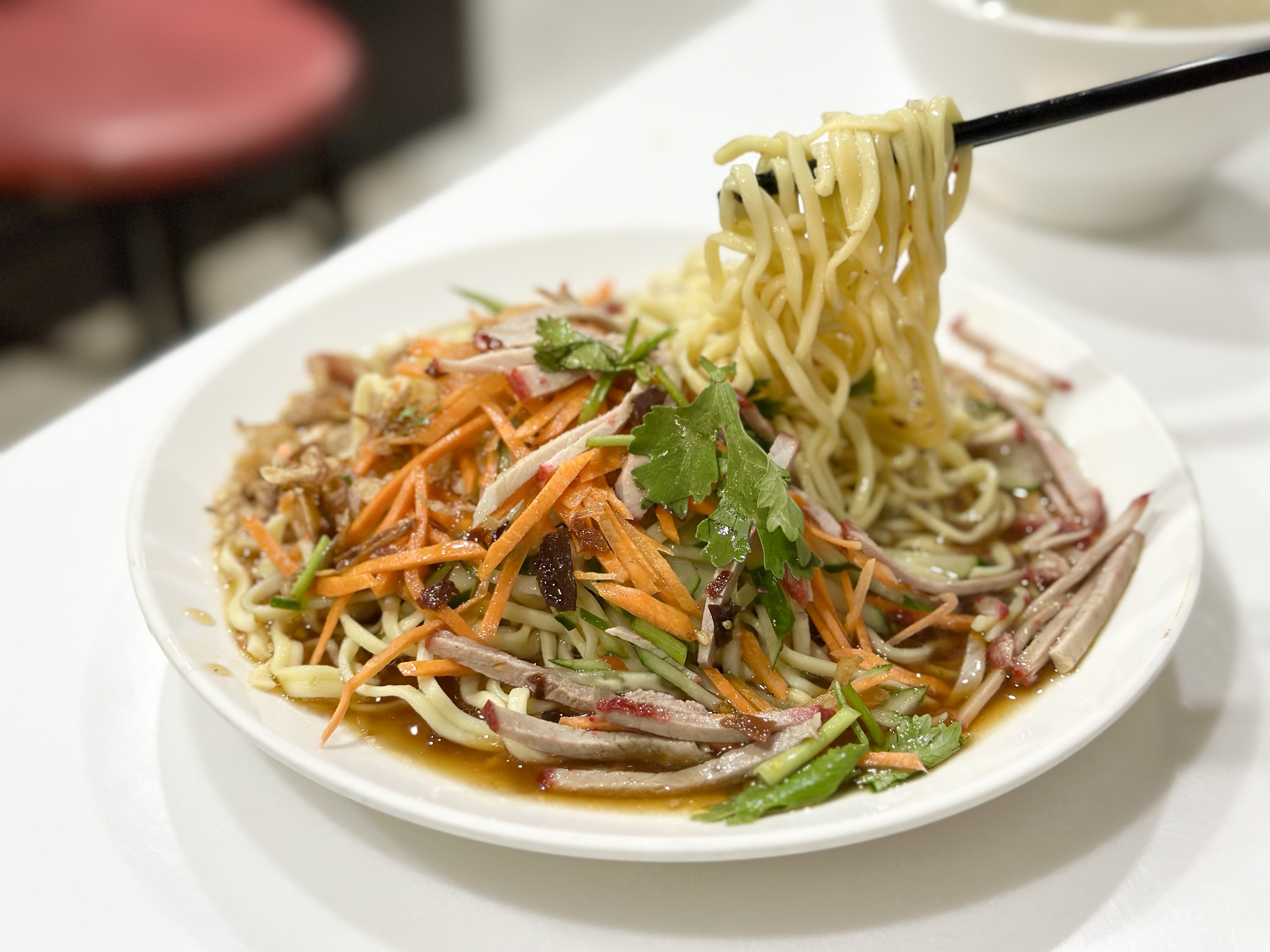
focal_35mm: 48
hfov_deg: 39.7
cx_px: 635
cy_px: 476
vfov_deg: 30.3
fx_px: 1761
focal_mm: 6.86
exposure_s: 1/60
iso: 200
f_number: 1.78
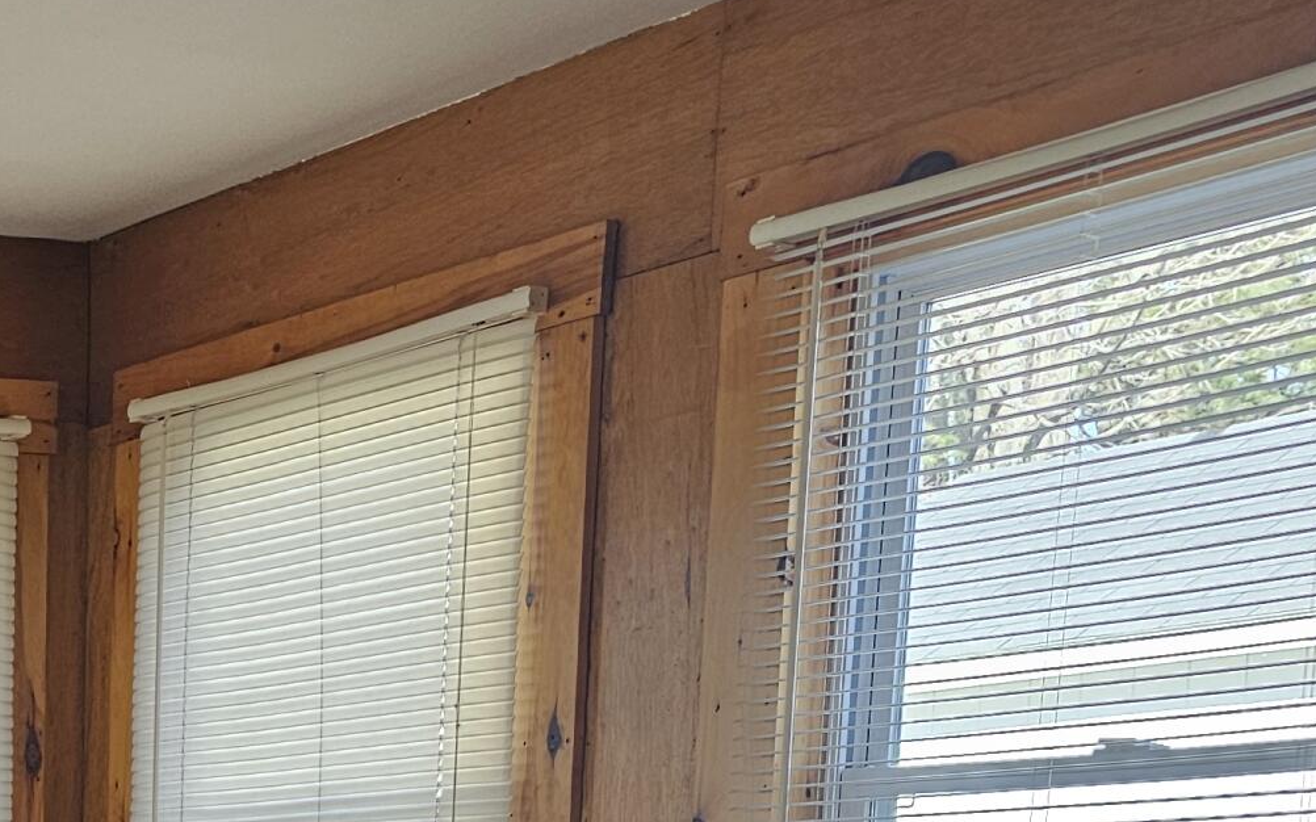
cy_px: 1376
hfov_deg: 24.1
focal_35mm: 73
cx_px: -470
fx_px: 2618
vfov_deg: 15.8
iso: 100
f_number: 1.7
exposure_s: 1/120
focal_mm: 6.3
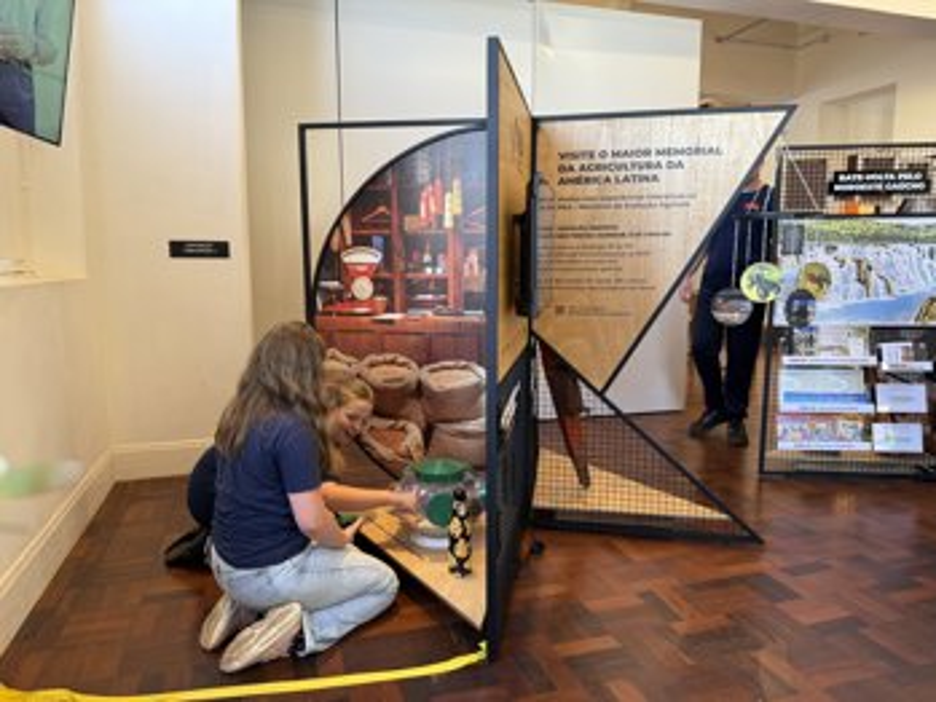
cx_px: 468
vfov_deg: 56.8
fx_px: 649
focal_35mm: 24
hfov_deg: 71.6
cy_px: 351
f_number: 1.78
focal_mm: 6.76
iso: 160
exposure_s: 1/60
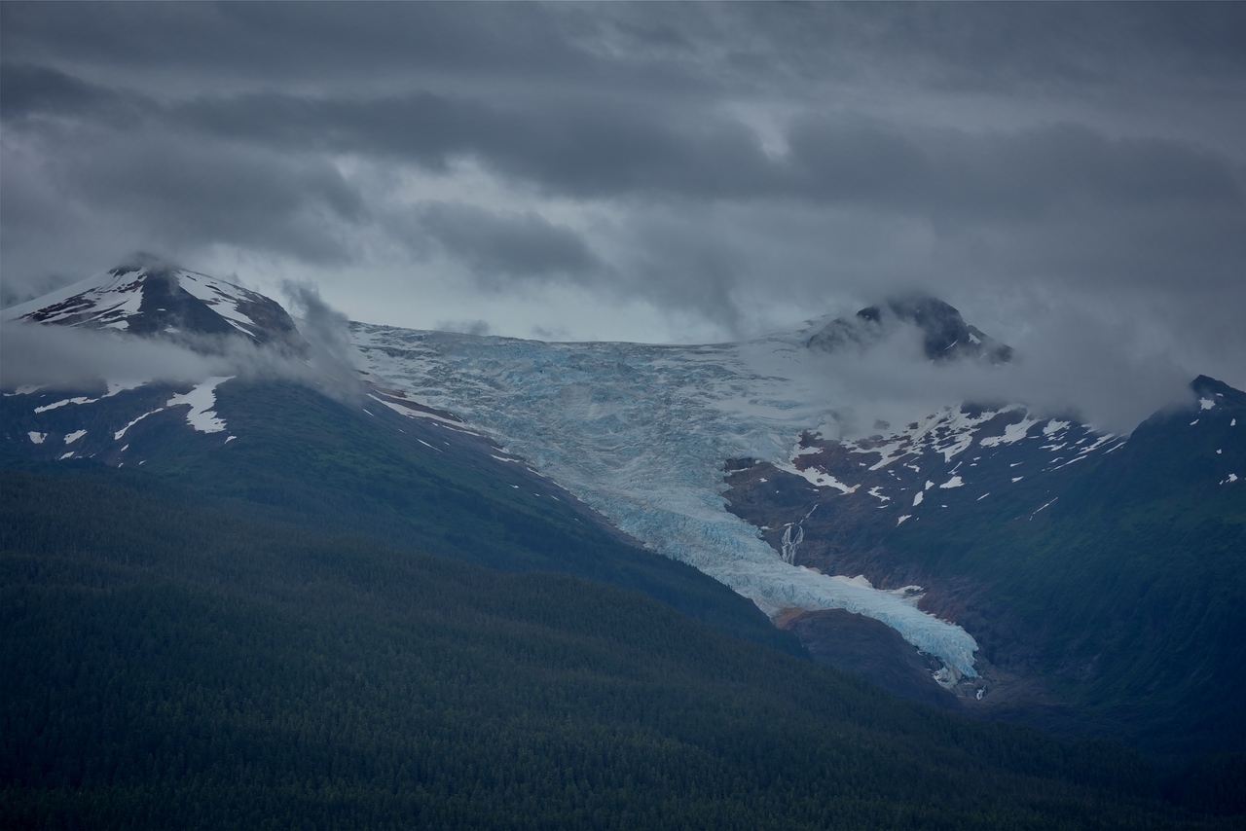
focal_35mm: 102
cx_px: 623
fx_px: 3531
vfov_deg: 13.4
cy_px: 416
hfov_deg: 20.0
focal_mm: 102
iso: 100
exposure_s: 1/400
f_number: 10
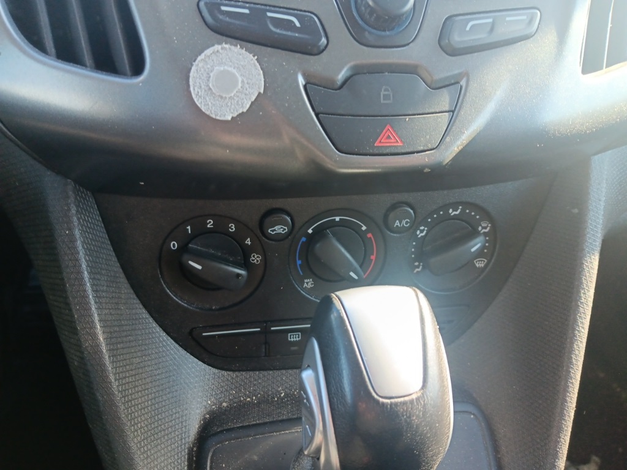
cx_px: 314
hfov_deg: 67.3
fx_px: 471
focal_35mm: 26
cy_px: 235
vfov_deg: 53.1
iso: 290
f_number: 1.8
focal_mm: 3.98
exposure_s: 1/40
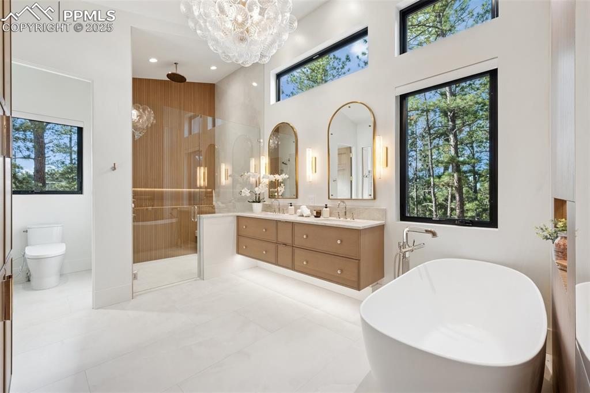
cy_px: 196
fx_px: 246
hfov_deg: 100.4
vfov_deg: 77.3
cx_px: 295
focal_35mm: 15
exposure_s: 1/4
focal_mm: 15
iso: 100
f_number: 11
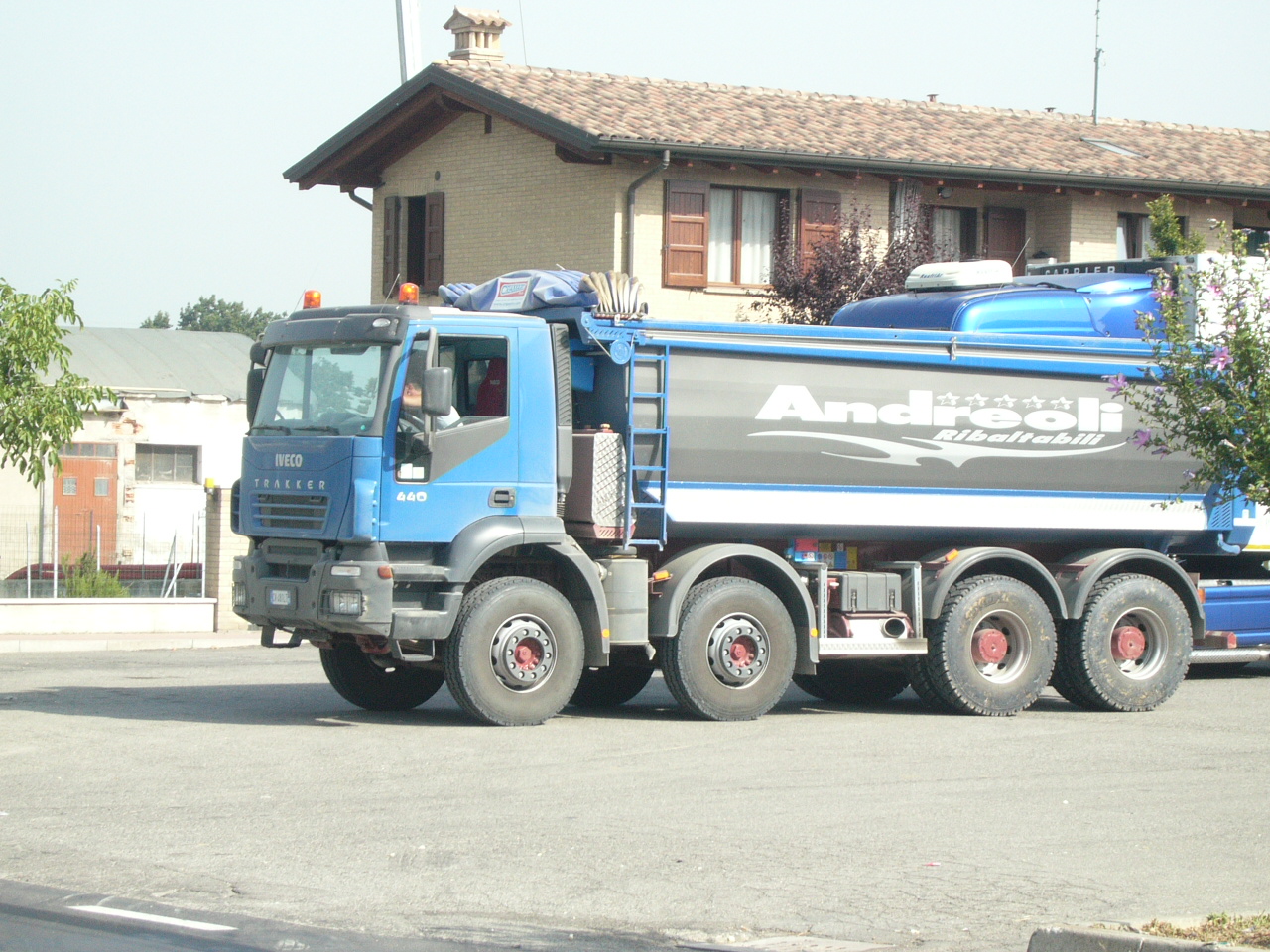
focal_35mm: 105
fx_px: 3852
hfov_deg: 18.7
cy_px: 476
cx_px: 635
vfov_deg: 14.1
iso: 100
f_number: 14
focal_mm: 17.4
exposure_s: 1/30
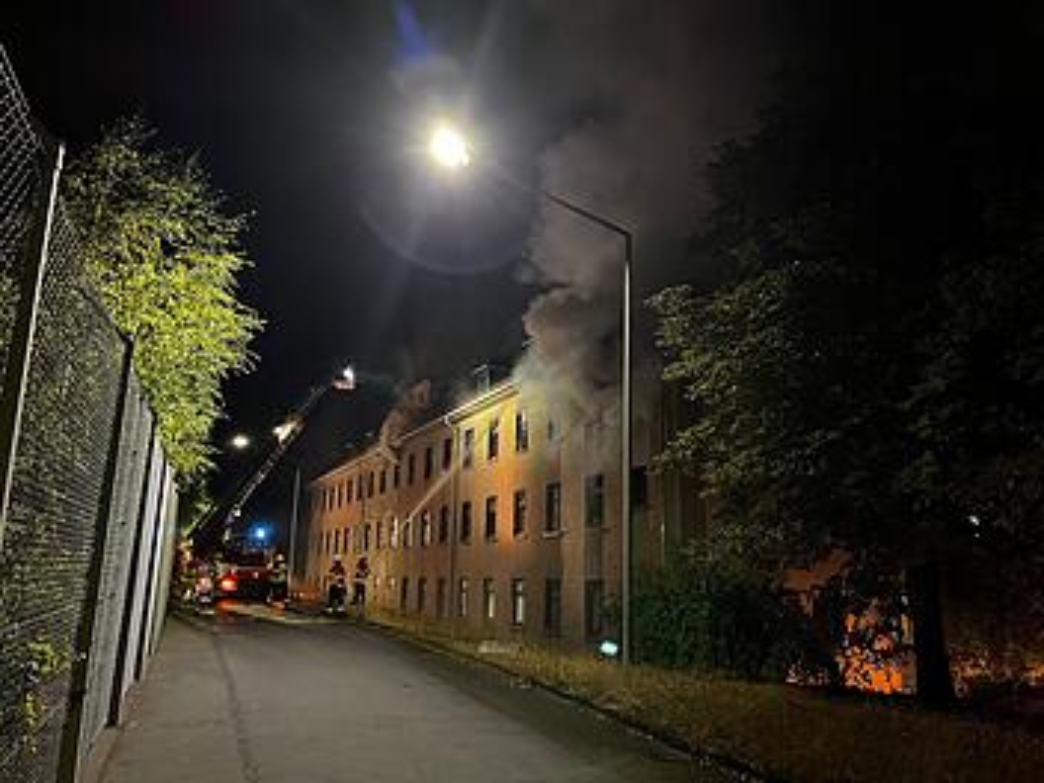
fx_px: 784
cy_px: 392
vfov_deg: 53.1
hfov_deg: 67.3
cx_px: 522
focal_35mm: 26
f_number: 1.6
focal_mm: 5.1
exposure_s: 1/25
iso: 640
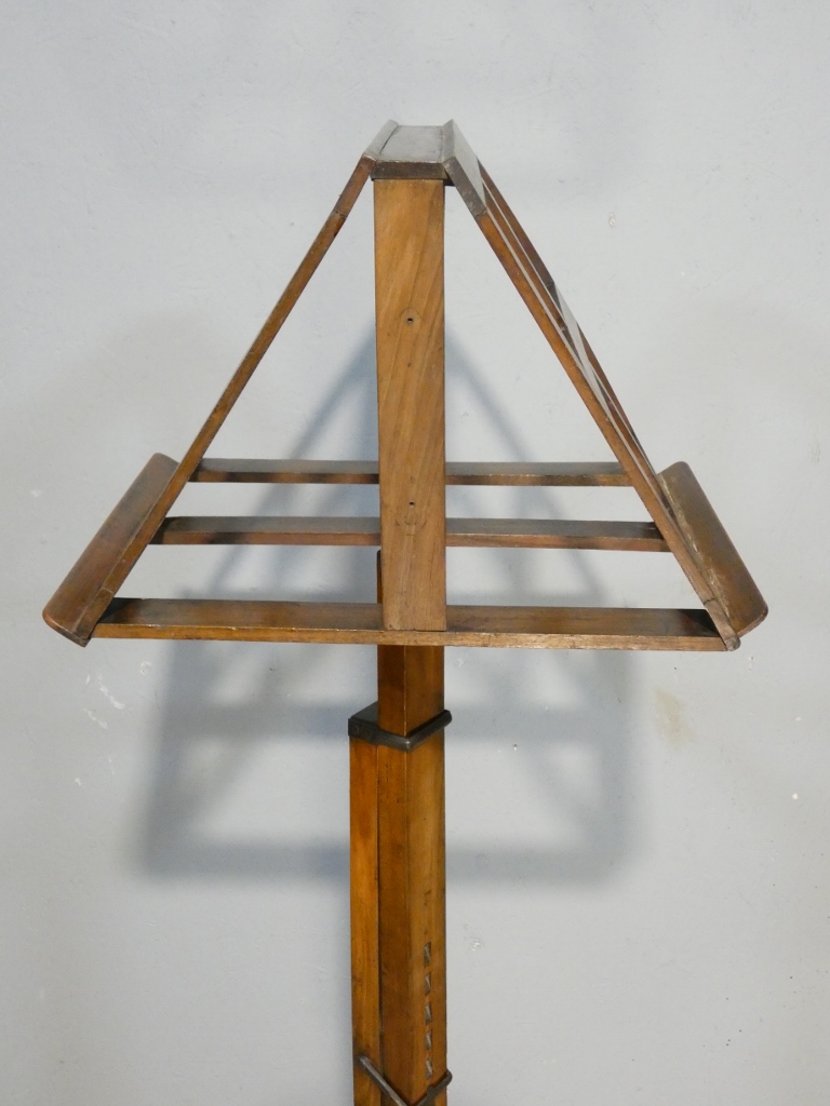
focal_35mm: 48
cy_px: 553
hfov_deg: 30.3
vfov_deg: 39.7
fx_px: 1535
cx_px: 415
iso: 1250
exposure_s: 1/125
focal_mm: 8.6
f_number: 3.8
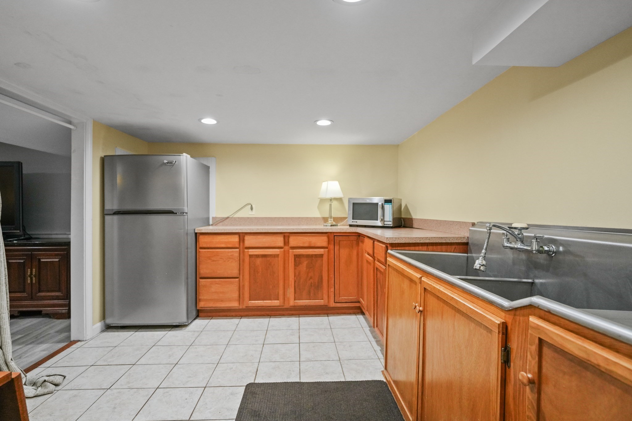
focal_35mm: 17
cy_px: 210
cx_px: 316
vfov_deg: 70.1
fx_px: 300
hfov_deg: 92.9
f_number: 3.5
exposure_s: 1/160
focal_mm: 17.1
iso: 1600
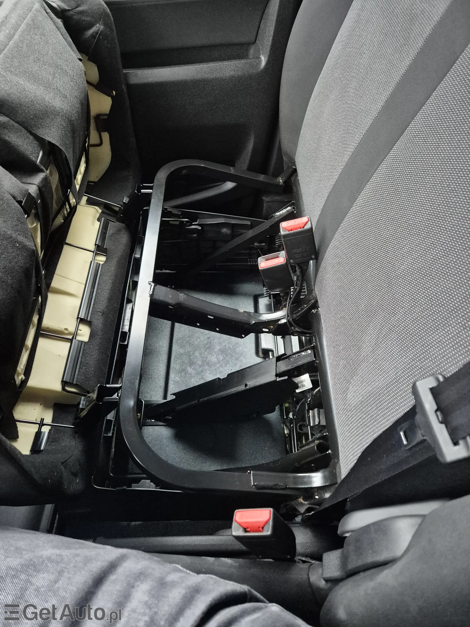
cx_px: 235
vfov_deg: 73.9
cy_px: 314
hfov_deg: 58.9
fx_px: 416
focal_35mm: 23
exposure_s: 1/100
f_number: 1.8
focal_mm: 5.4
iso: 1600
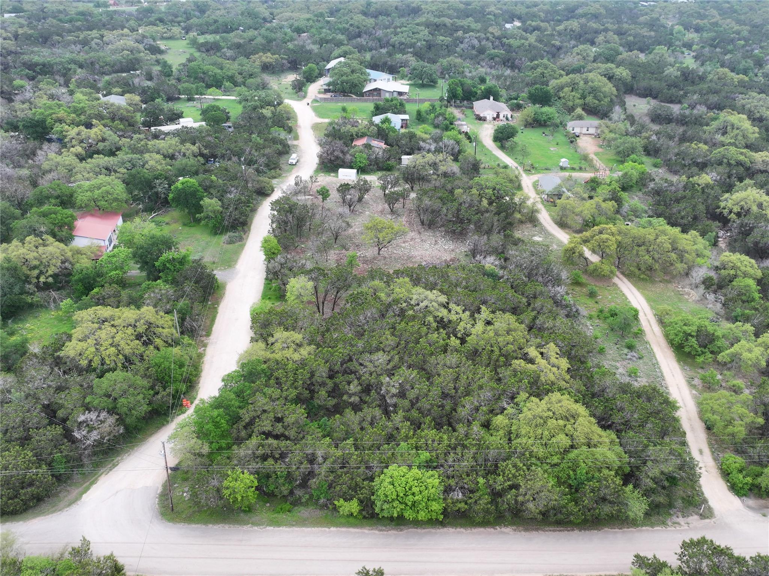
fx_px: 533
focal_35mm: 24
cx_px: 384
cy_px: 288
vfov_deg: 56.8
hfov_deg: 71.6
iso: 130
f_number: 2.8
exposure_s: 1/640
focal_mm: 12.29
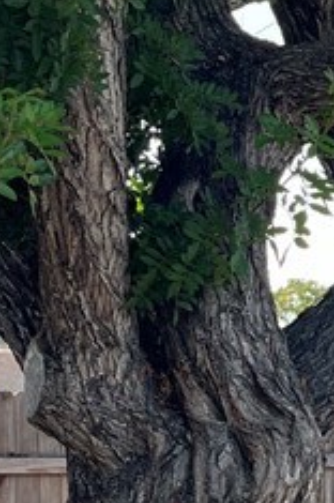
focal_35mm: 118
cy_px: 366
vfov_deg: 17.3
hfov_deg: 11.2
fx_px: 1647
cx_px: 454
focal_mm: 5.1
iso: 50
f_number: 1.6
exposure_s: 1/766
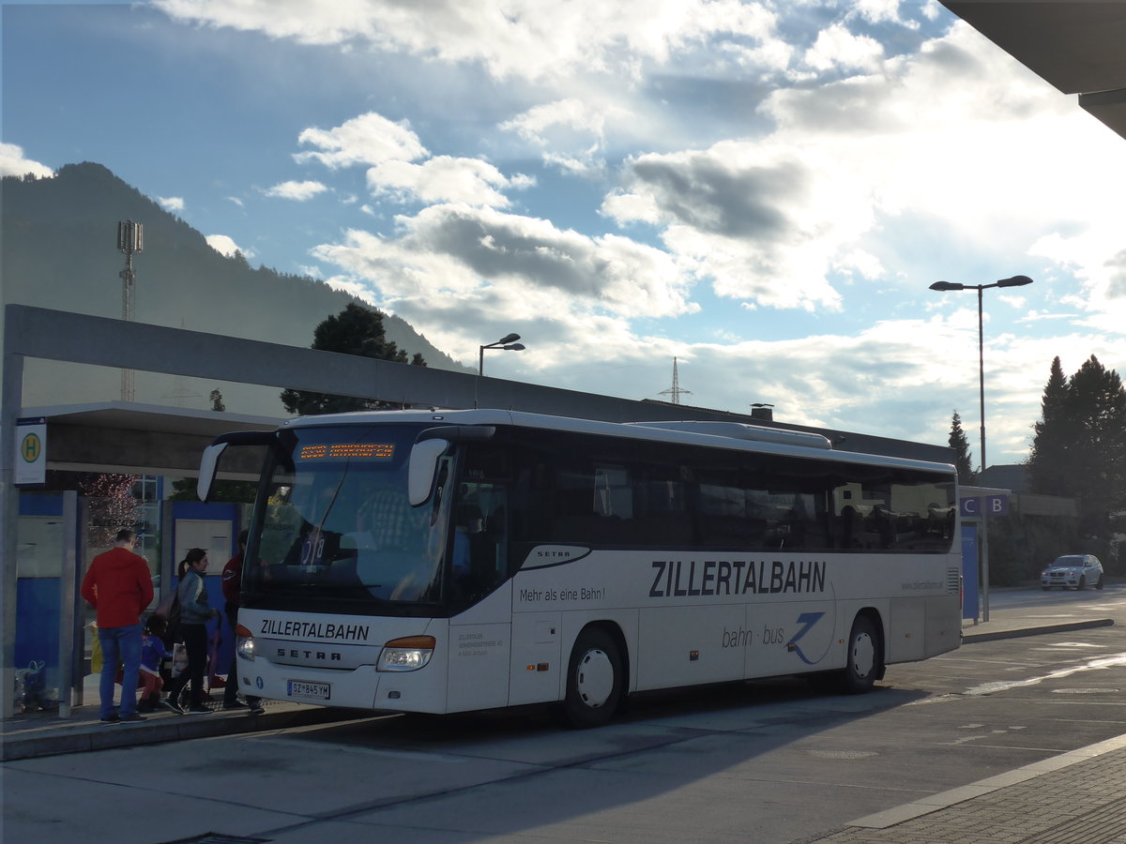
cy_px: 422
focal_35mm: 52
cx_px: 563
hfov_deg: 36.8
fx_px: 1691
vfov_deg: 28.0
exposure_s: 1/2000
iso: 160
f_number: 3.3
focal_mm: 10.7
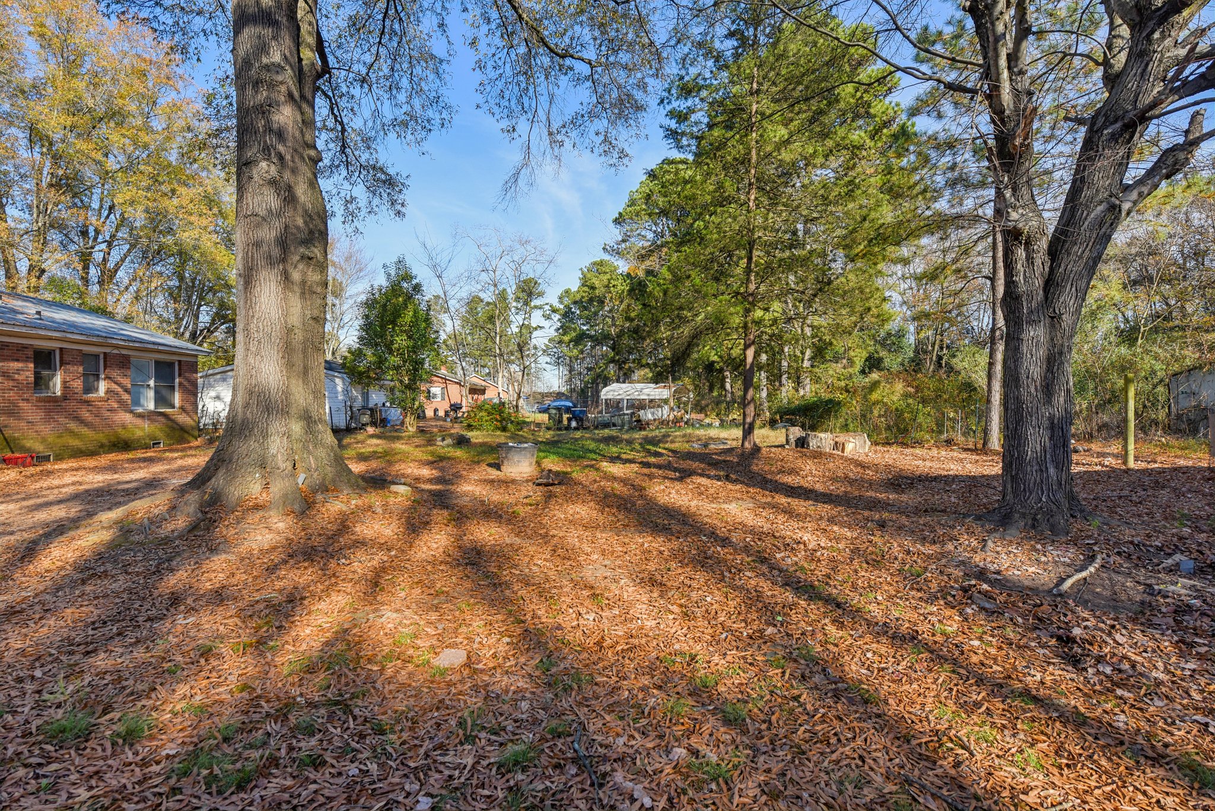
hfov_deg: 96.7
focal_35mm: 16
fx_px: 540
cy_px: 406
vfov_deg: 73.8
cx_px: 608
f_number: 8
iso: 200
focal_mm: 16
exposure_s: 1/320
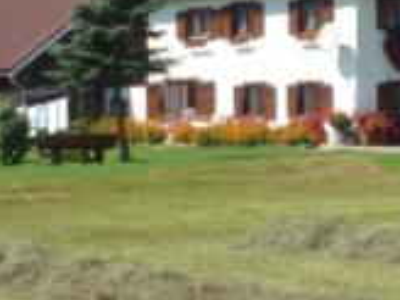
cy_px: -98
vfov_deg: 9.7
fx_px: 1733
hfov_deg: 13.2
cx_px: 240
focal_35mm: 150
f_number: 4.1
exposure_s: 1/640
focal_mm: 7.3
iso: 100
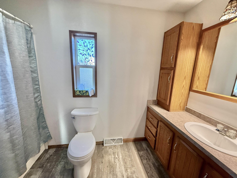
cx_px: 118
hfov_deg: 102.1
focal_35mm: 14
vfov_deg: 85.7
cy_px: 89
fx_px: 96
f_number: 2.2
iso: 320
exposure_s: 1/120
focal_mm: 2.22
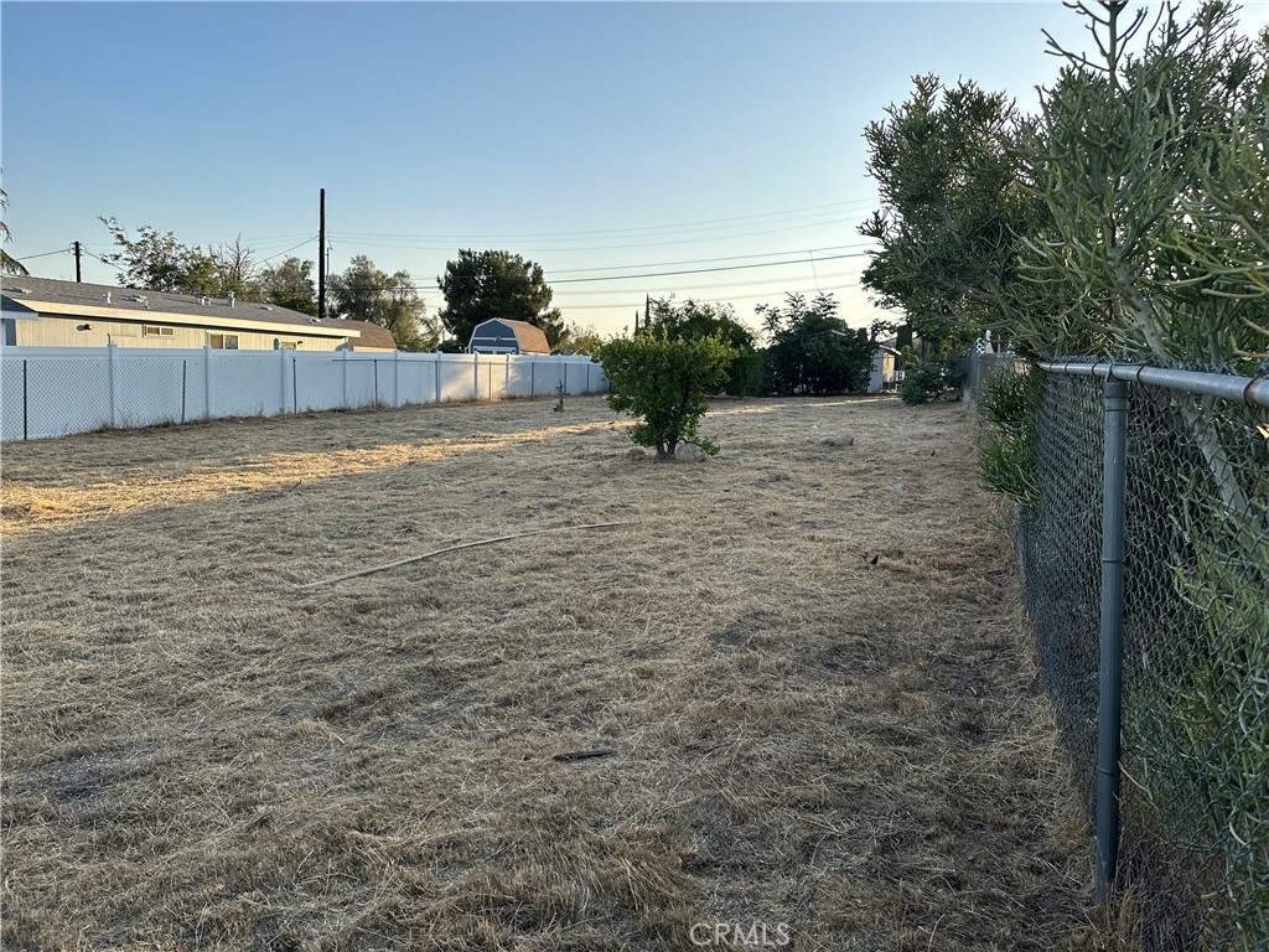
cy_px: 476
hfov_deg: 71.6
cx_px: 634
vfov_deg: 56.8
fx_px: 880
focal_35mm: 24
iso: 80
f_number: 1.78
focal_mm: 6.86
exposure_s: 1/1988
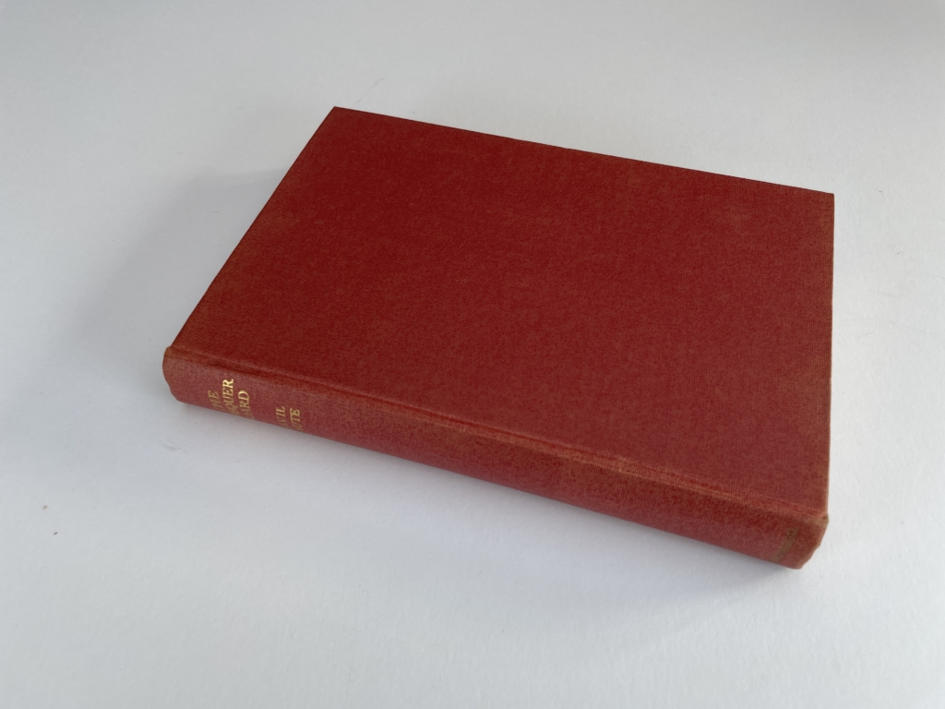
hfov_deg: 67.3
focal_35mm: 26
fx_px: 710
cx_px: 472
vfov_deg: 53.1
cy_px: 354
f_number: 1.6
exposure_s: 1/244
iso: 32
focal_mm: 4.2
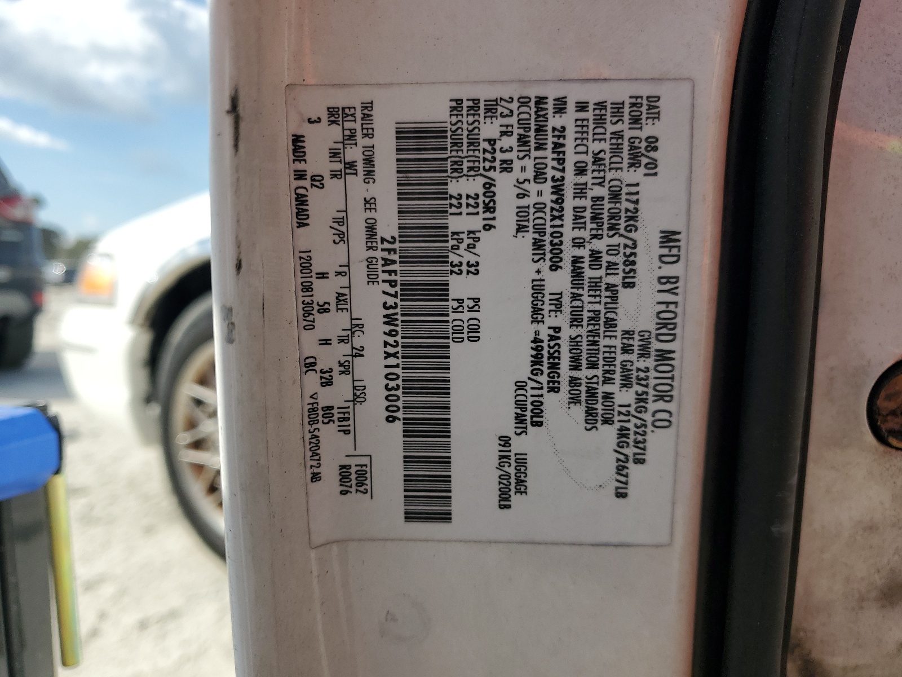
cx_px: 451
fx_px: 677
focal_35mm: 26
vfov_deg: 53.1
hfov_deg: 67.3
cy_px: 338
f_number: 1.5
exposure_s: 1/2500
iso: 50
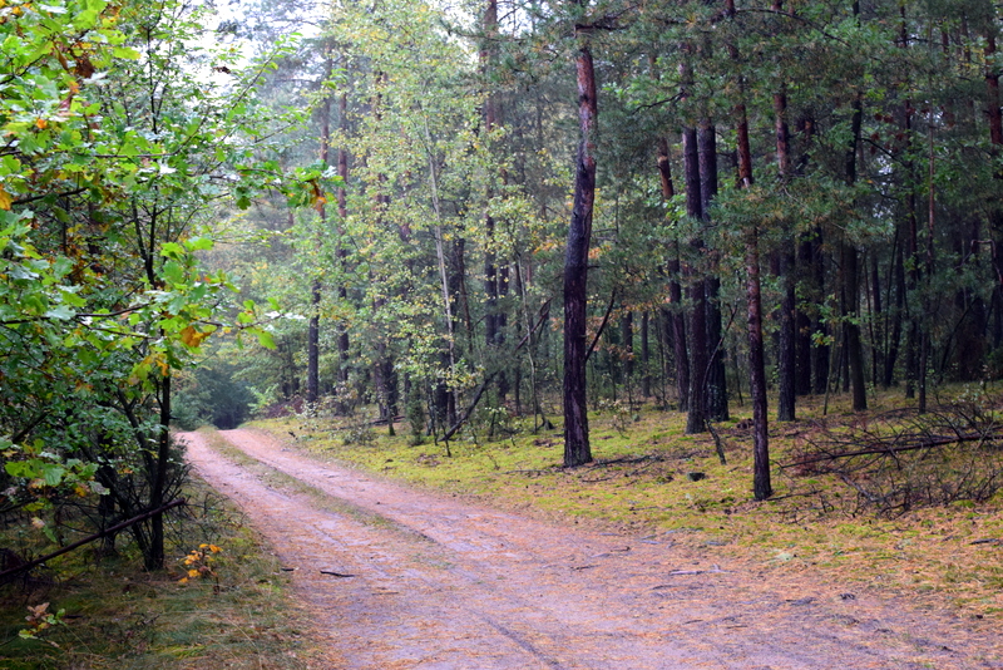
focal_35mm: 52
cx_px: 502
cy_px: 335
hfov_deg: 37.8
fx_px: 1463
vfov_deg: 25.8
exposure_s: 1/60
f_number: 6.3
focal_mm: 35
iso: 1600
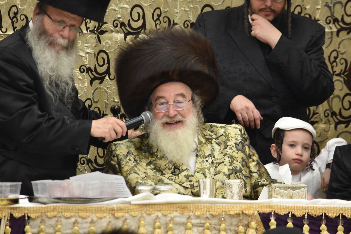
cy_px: 117
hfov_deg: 8.1
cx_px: 176
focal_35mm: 255
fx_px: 2487
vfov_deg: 5.4
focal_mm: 170
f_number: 5.6
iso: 1250
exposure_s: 1/80
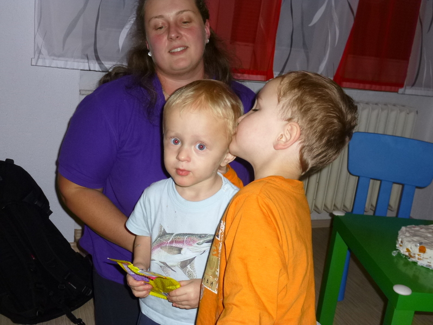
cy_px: 162
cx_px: 216
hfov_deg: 51.4
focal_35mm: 36
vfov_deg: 39.7
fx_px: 450
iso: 200
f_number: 3.6
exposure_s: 1/125
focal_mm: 6.5
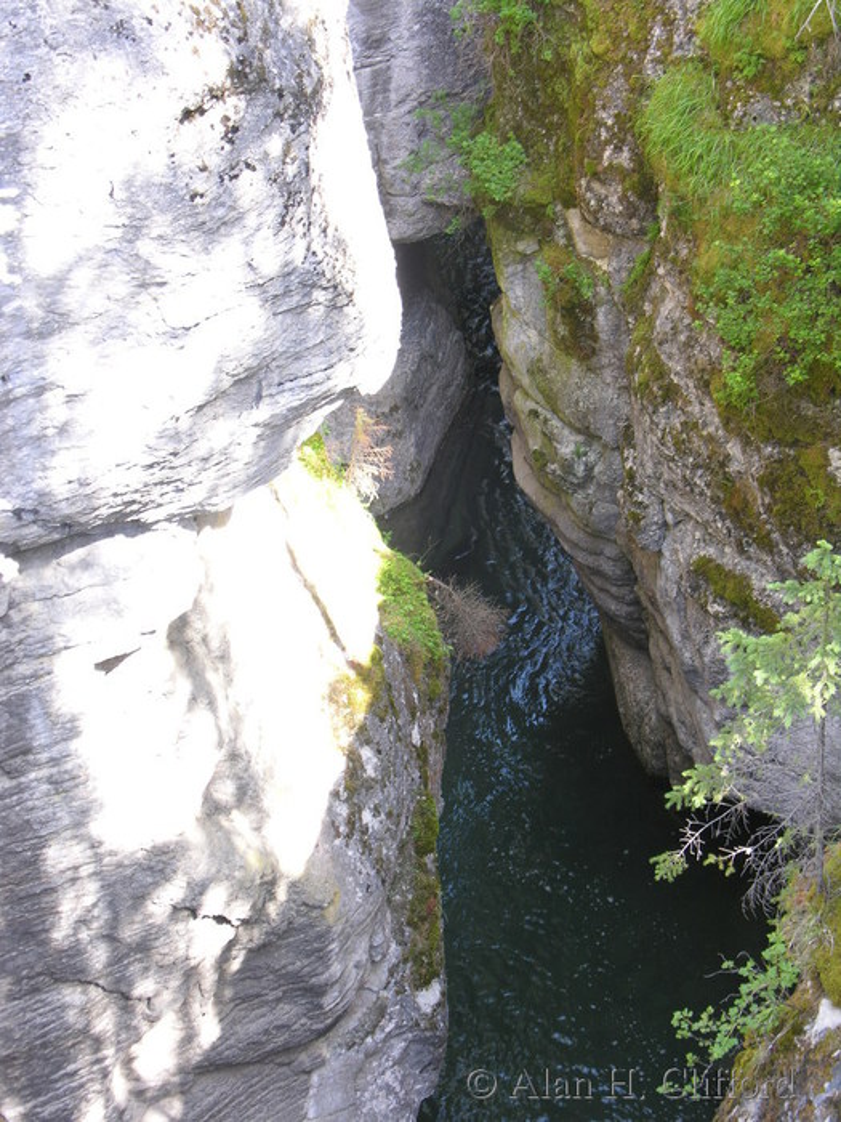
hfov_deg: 18.9
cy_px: 561
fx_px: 2527
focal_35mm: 78
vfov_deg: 25.0
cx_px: 420
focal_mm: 19.8
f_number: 3.4
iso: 50
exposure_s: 1/16
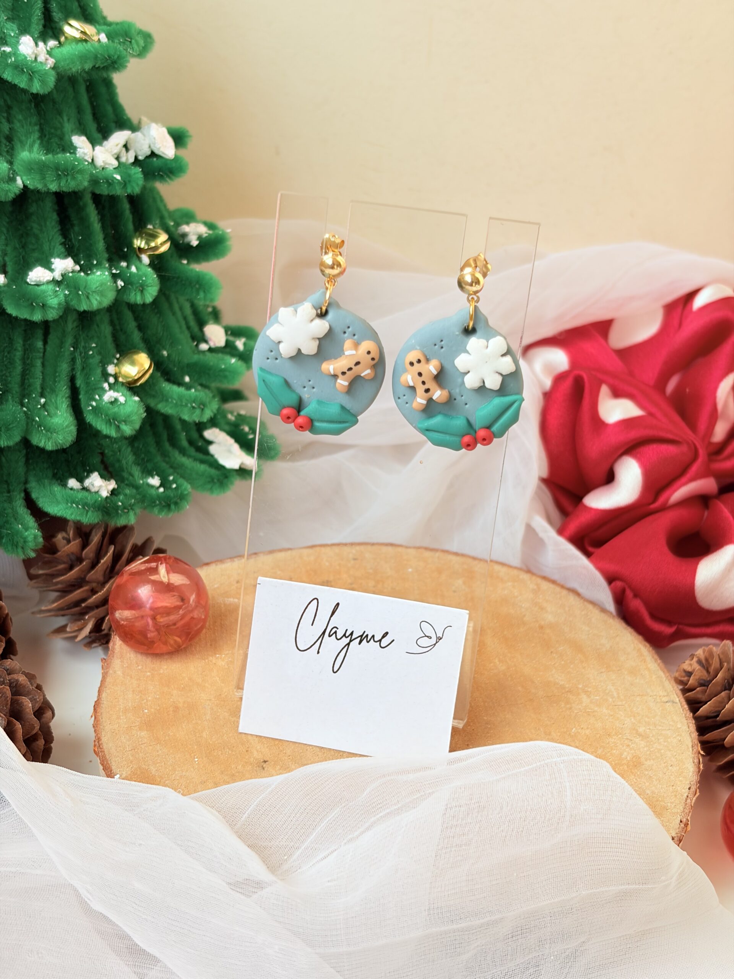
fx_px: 1470
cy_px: 490
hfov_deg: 28.0
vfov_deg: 36.8
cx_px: 367
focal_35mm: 52
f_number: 1.6
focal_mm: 5.96
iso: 25
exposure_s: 1/122
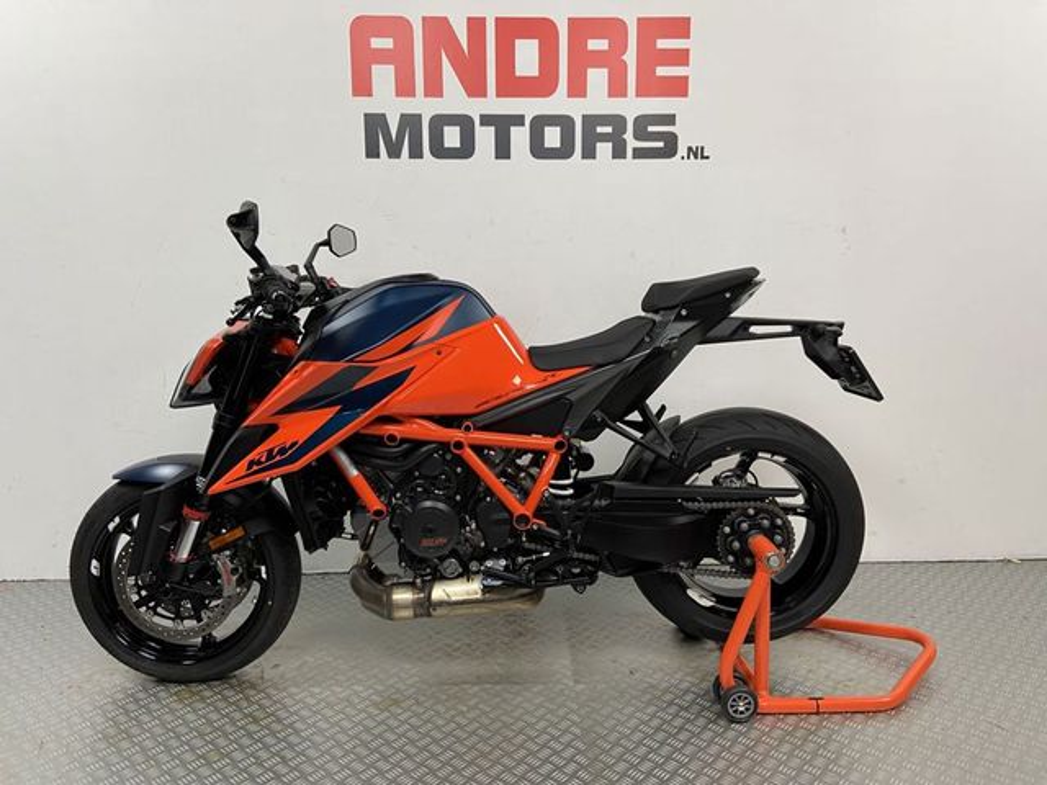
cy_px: 392
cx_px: 524
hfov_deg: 67.3
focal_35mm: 26
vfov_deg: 53.1
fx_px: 786
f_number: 1.8
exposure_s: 1/50
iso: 100
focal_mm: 4.25
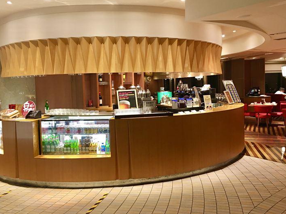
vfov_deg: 42.9
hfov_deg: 55.3
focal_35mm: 33
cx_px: 148
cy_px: 101
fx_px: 273
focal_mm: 4.15
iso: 80
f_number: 2.2
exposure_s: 1/10
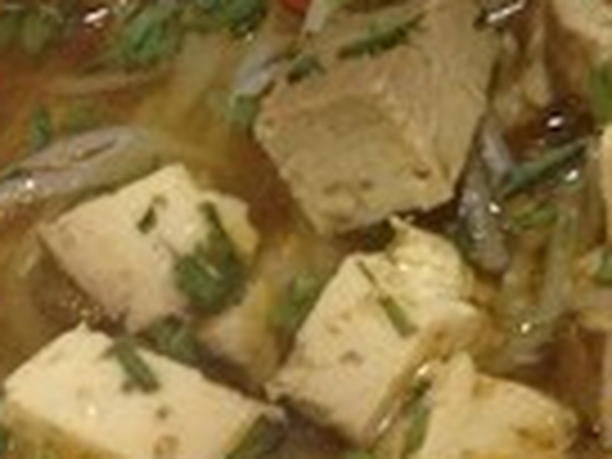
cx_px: 770
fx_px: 2281
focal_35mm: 129
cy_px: -74
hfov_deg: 14.7
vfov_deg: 11.3
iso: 200
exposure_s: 1/20
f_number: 2.4
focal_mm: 4.28
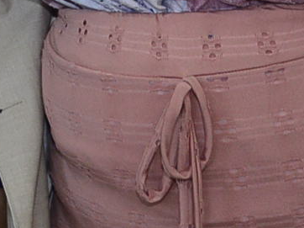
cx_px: -160
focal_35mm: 256
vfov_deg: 5.3
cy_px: -561
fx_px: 2247
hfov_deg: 7.6
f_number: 5
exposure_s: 1/125
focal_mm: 32
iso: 1600
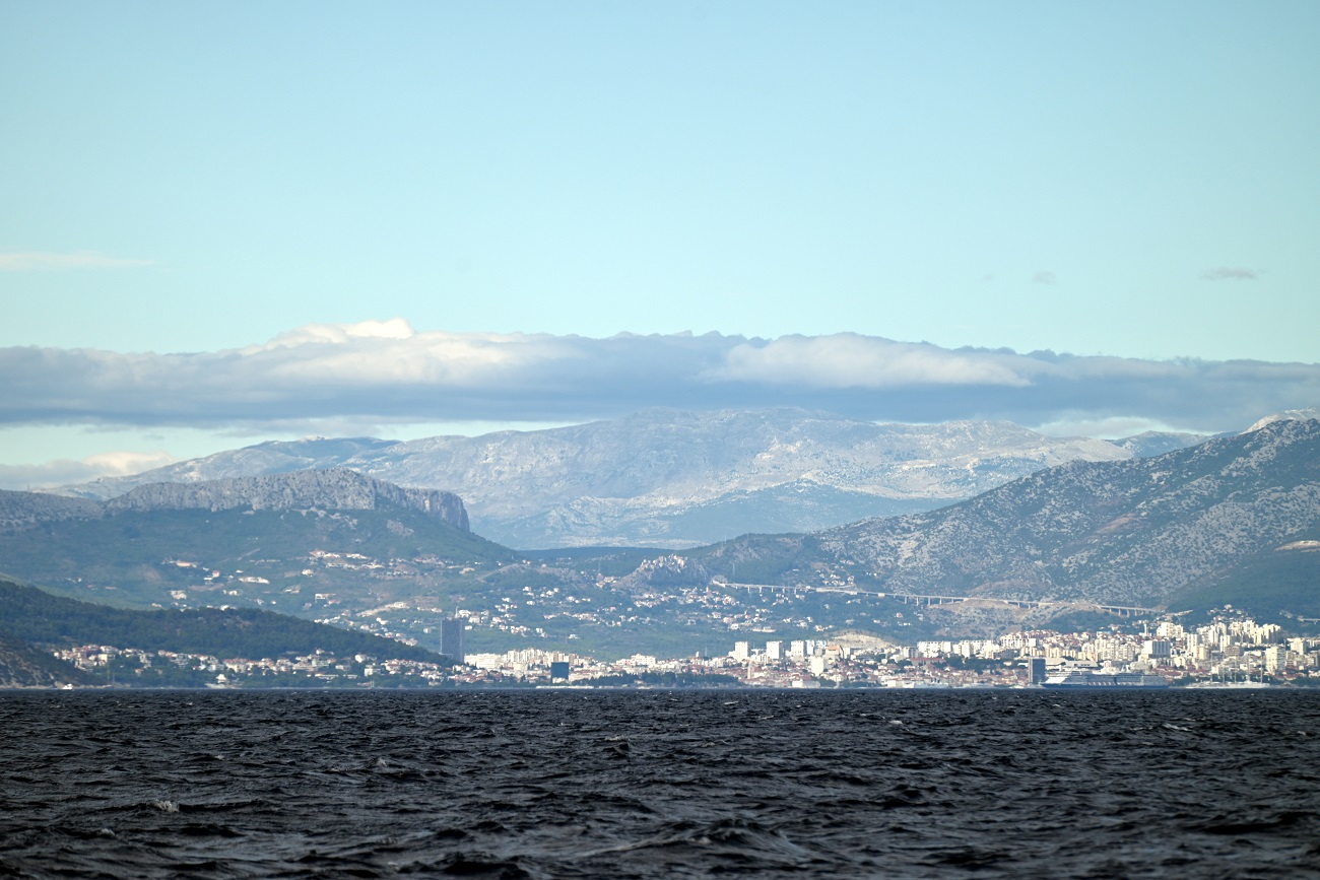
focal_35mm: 270
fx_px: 9900
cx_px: 660
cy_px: 440
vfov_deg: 5.1
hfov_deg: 7.6
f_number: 5.6
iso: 100
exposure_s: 1/1000
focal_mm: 270
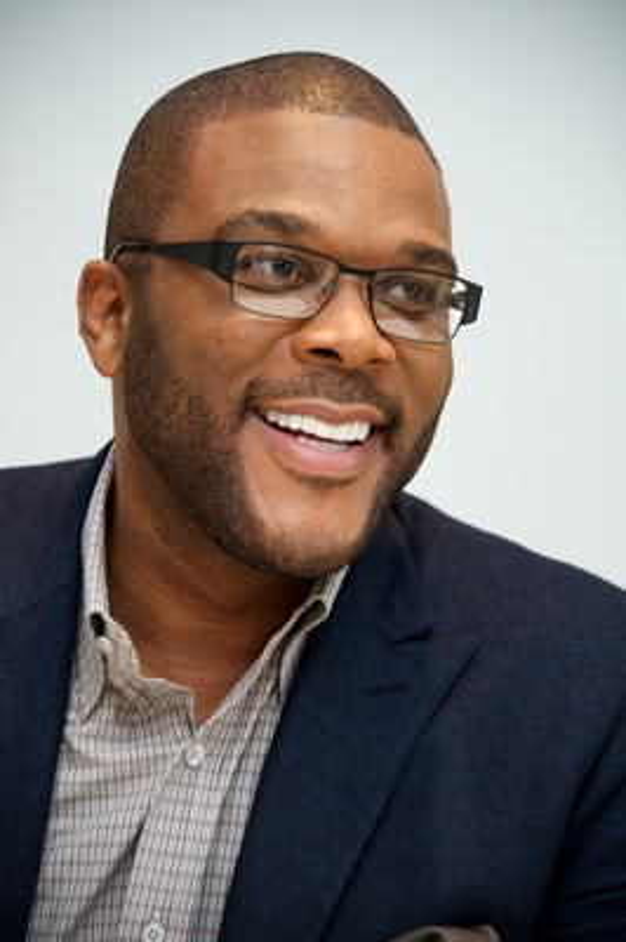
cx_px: 313
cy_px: 471
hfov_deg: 7.6
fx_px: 4703
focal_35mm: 180
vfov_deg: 11.4
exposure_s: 1/60
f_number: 5.6
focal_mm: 180
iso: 500
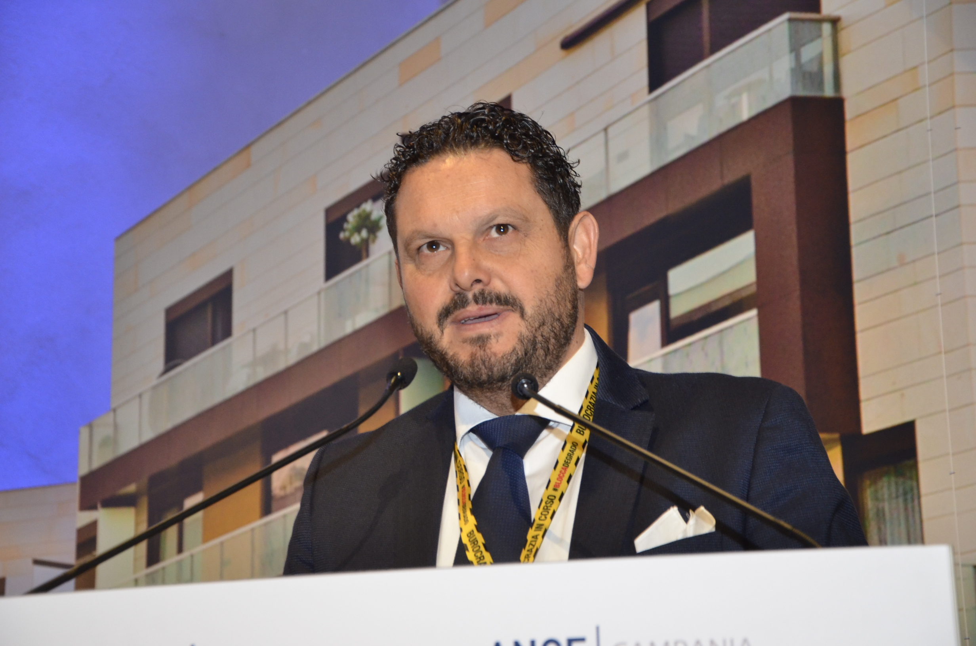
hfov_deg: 19.5
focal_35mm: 105
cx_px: 488
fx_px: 2841
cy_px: 323
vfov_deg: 13.0
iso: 1600
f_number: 5.3
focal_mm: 70
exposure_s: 1/60
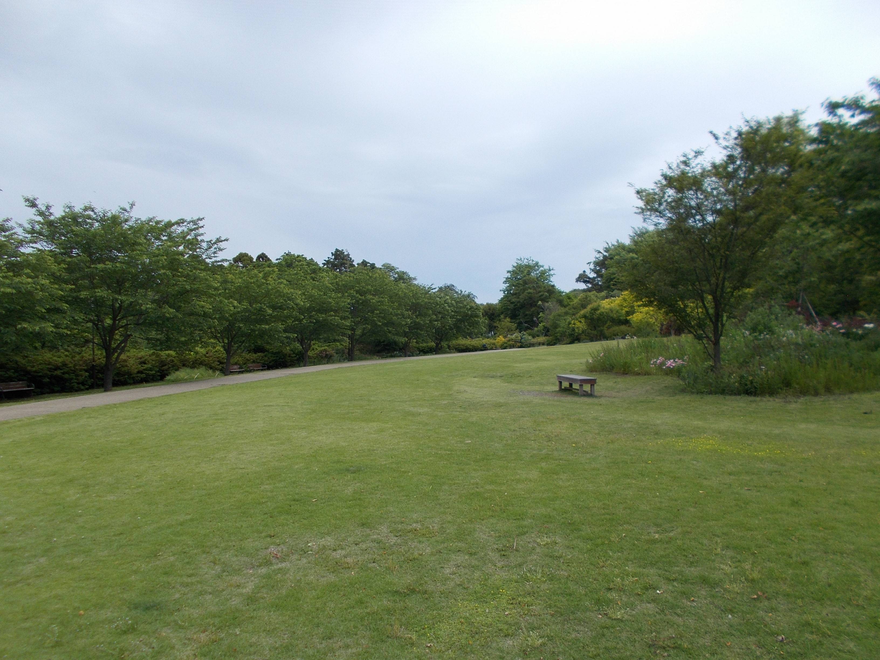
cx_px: 440
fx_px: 661
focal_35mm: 26
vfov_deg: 53.1
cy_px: 330
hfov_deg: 67.3
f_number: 8
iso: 80
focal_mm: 4.6
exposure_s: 1/100
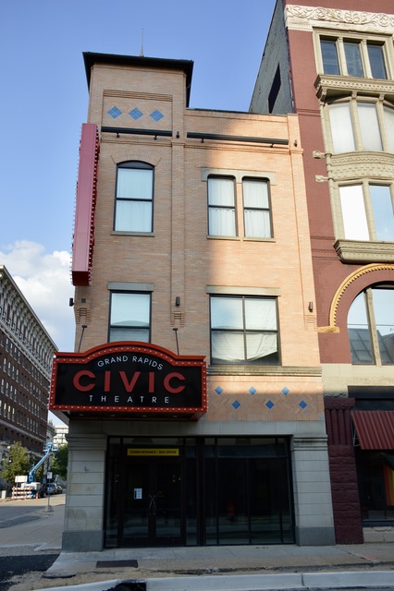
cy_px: 296
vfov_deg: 59.5
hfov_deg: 41.7
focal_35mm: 32
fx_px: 518
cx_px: 197
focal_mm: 21
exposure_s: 1/200
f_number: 7.1
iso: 100
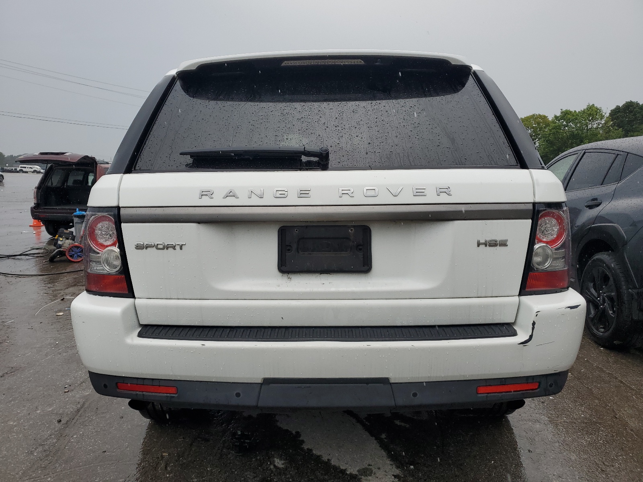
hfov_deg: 67.3
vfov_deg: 53.1
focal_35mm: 26
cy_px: 241
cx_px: 322
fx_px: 483
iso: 50
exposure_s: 1/1667
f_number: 1.5
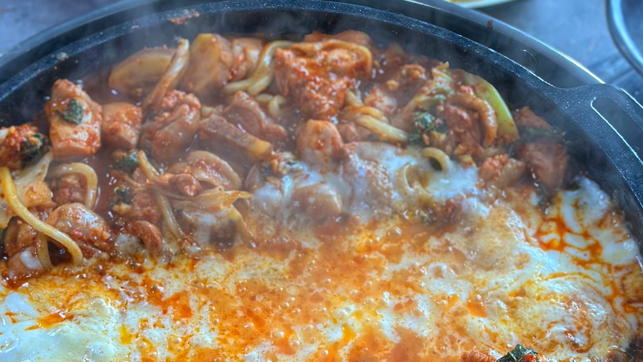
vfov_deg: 14.1
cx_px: 370
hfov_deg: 24.7
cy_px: 181
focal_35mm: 86
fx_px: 1466
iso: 80
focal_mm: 6.86
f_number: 1.78
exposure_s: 1/120
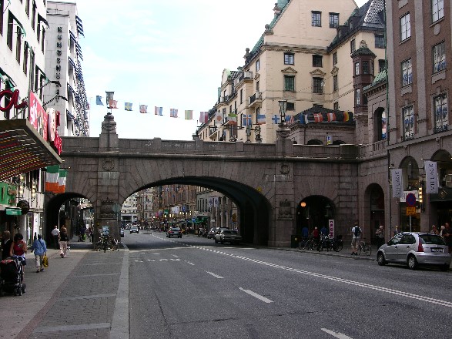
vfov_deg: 34.3
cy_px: 170
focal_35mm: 42
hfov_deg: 44.8
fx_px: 548
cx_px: 226
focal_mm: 10.7
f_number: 6.5
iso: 50
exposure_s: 1/96.6
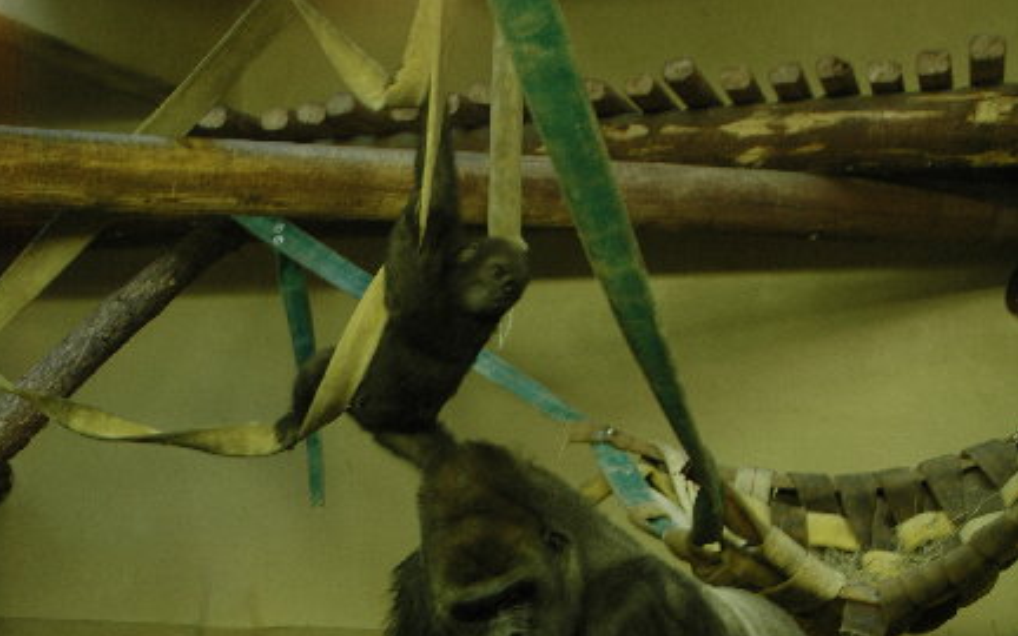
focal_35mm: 56
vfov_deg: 21.9
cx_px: 503
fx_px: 1554
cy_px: 700
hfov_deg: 36.3
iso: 400
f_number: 3.8
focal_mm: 24
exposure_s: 1/6
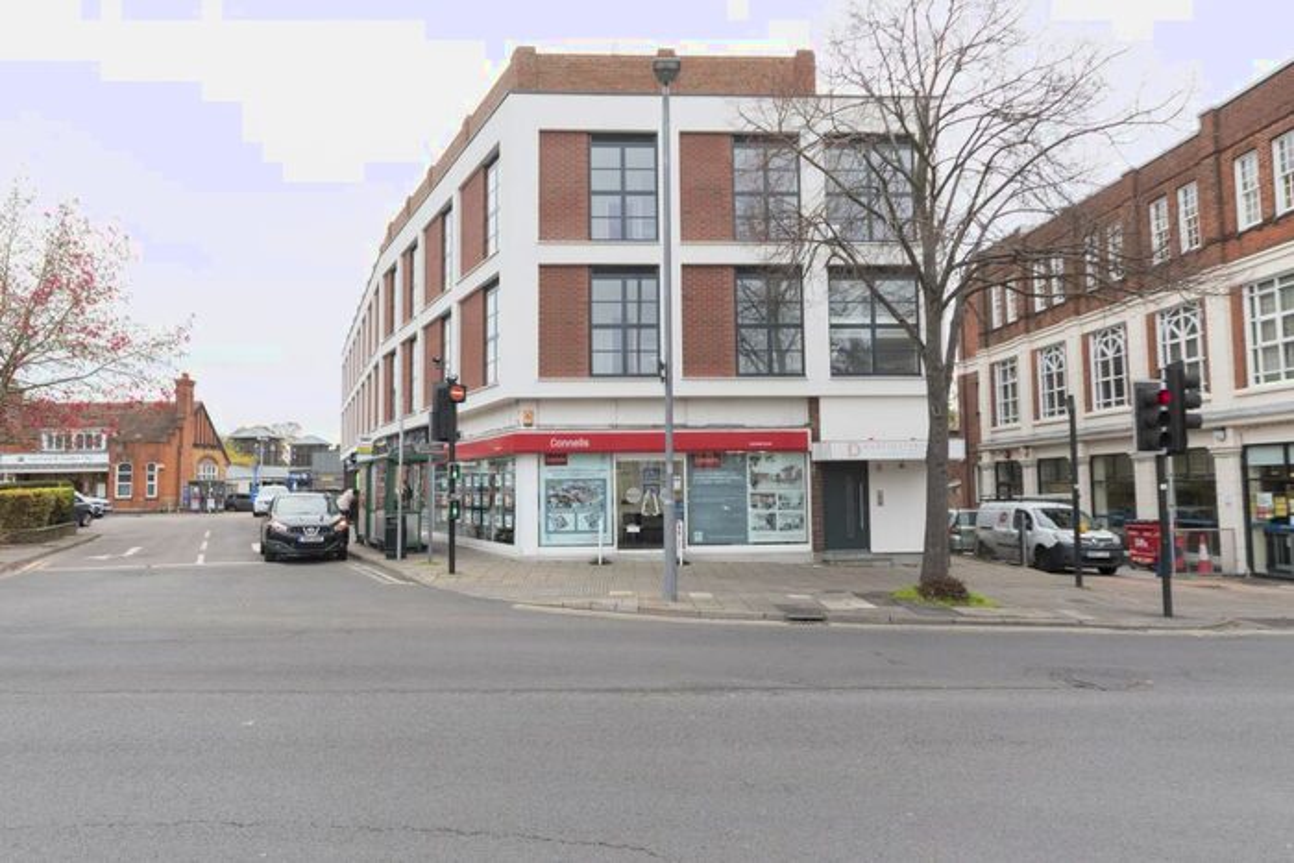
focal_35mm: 22
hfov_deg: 77.3
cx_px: 647
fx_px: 809
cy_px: 432
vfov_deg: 56.2
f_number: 9
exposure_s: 1/60
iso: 400
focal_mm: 15
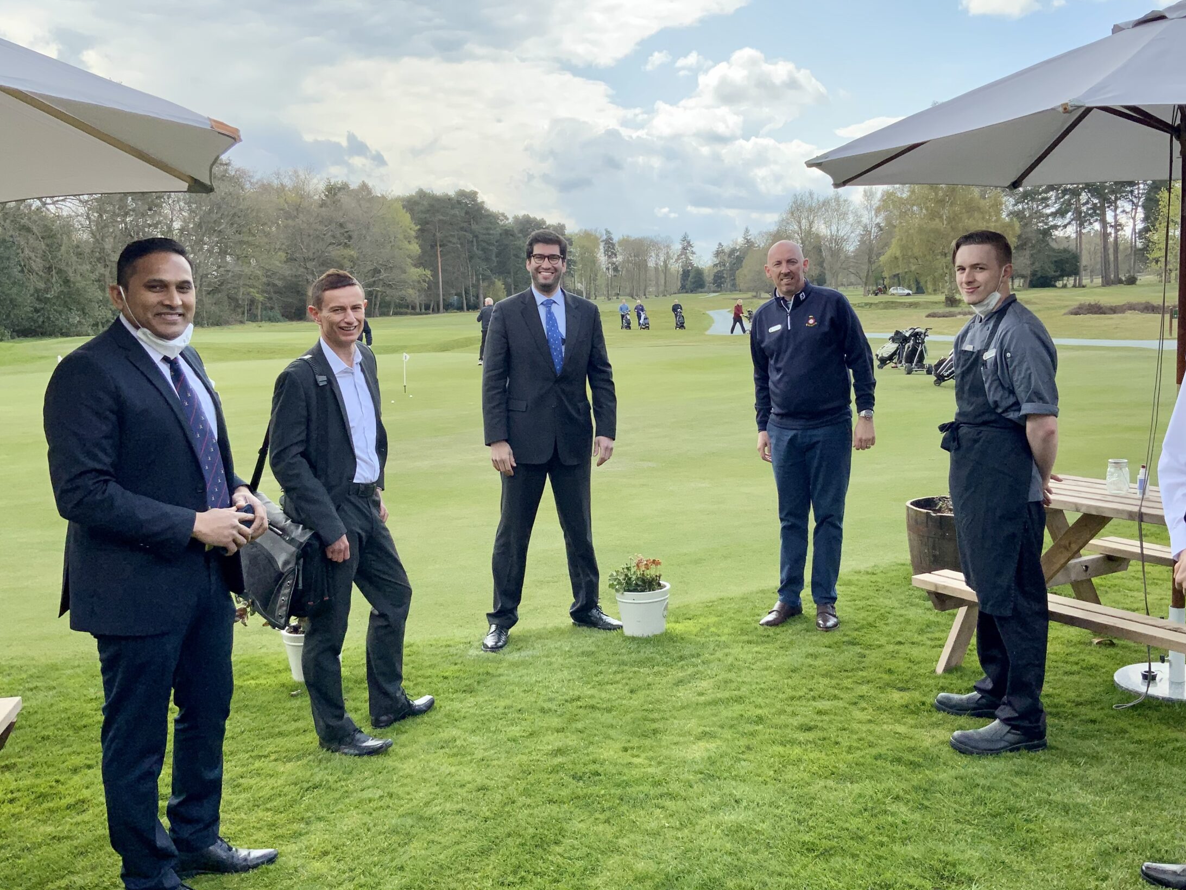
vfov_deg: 41.7
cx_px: 643
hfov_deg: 53.9
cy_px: 400
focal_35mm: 34
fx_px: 1165
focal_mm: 3
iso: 16
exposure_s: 1/962
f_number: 1.8
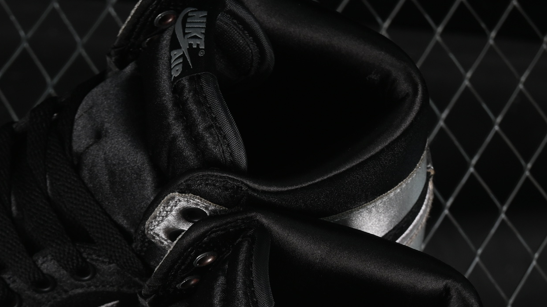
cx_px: 46
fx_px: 2553
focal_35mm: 176
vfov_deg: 6.9
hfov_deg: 12.1
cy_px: 361
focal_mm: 50
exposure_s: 1/50
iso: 160
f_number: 6.3
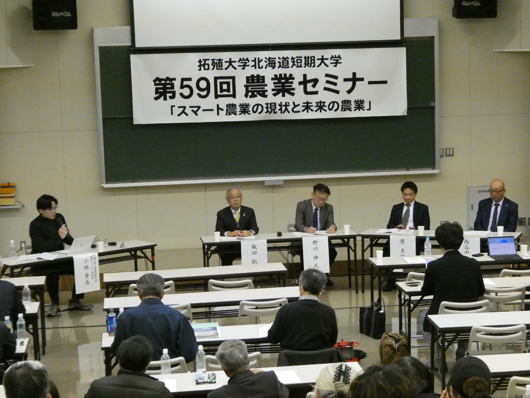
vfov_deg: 18.7
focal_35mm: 79
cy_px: 199
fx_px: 1210
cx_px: 265
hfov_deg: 24.7
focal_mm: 14.1
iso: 1600
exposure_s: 1/80
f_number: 4.7
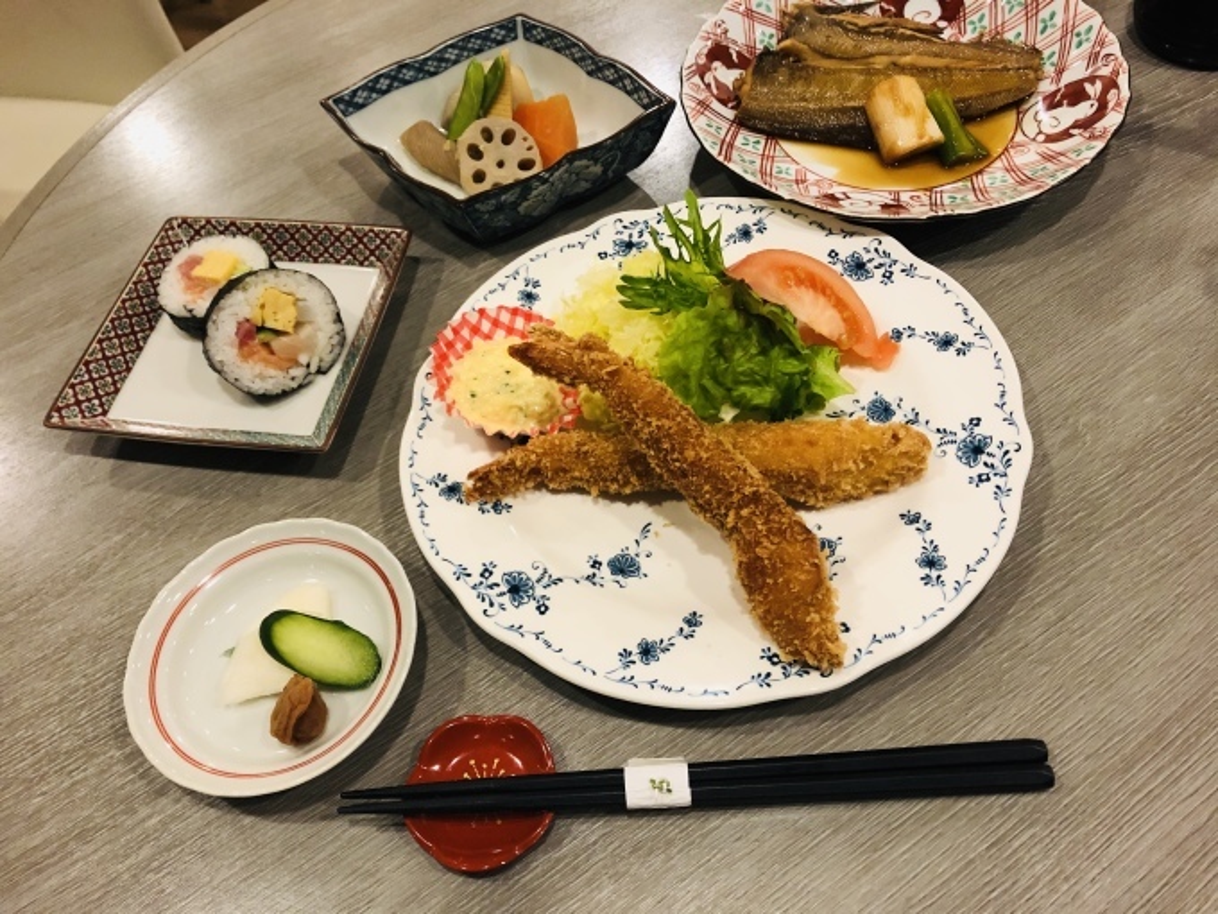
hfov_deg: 63.4
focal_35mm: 28
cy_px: 457
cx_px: 609
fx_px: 985
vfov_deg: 49.7
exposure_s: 1/15
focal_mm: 3.99
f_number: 1.8
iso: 64
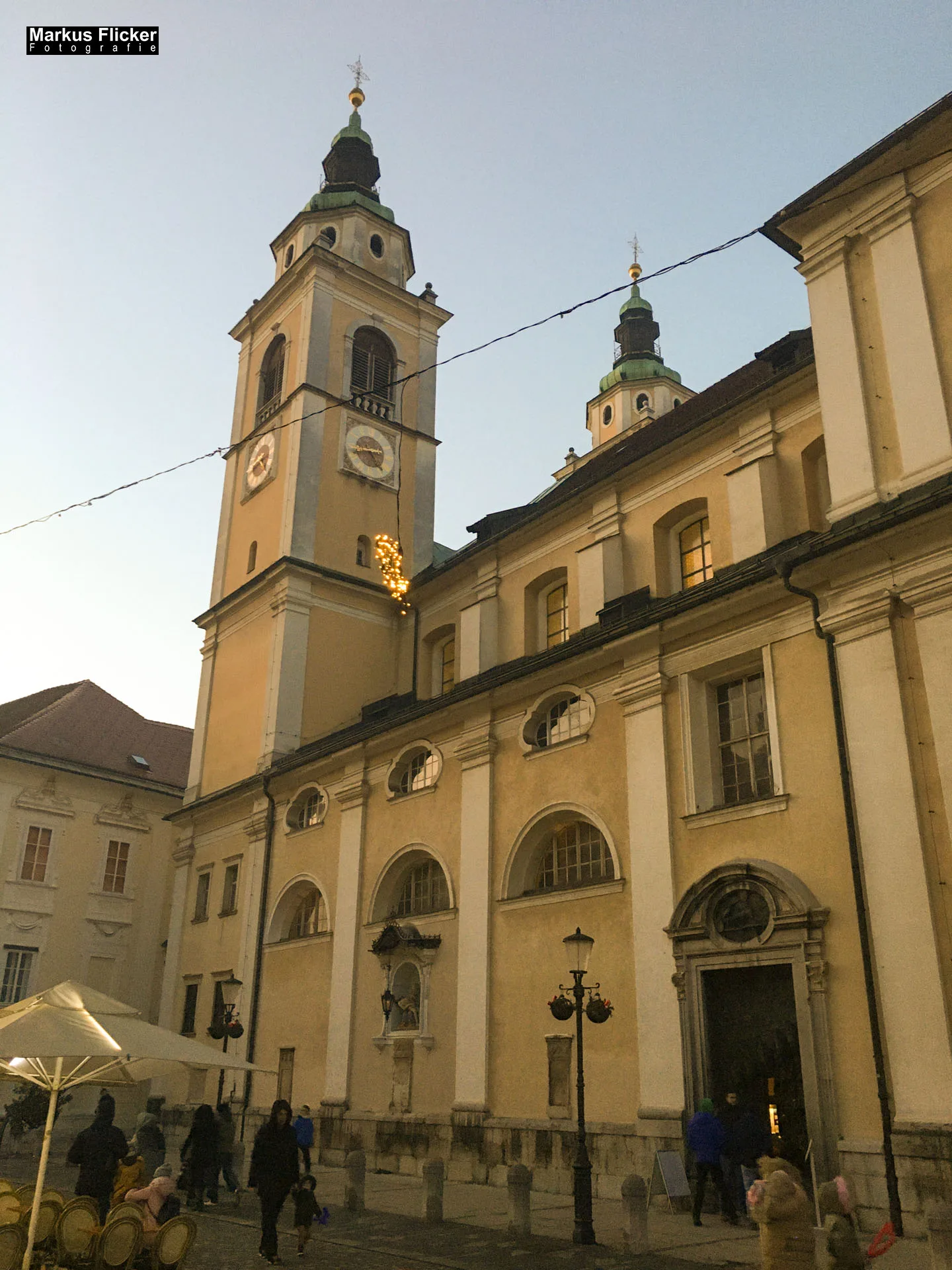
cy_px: 635
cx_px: 476
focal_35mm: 29
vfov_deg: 61.7
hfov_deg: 48.2
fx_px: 1063
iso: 160
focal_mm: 4.15
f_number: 2.2
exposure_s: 1/35
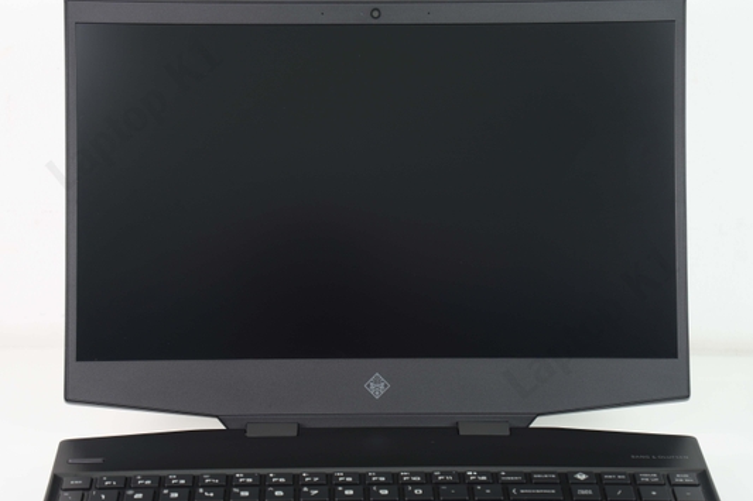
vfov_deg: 14.0
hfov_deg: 20.8
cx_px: 364
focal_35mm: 98
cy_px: 231
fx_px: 2049
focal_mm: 58
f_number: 3.5
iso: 100
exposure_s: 1/20
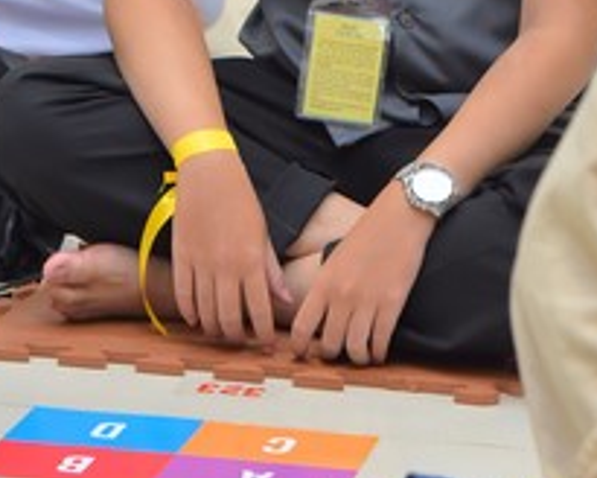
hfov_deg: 8.7
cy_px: -303
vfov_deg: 6.8
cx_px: 170
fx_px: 3940
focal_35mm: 223
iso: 1600
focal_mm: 75
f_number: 5.6
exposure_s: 1/160
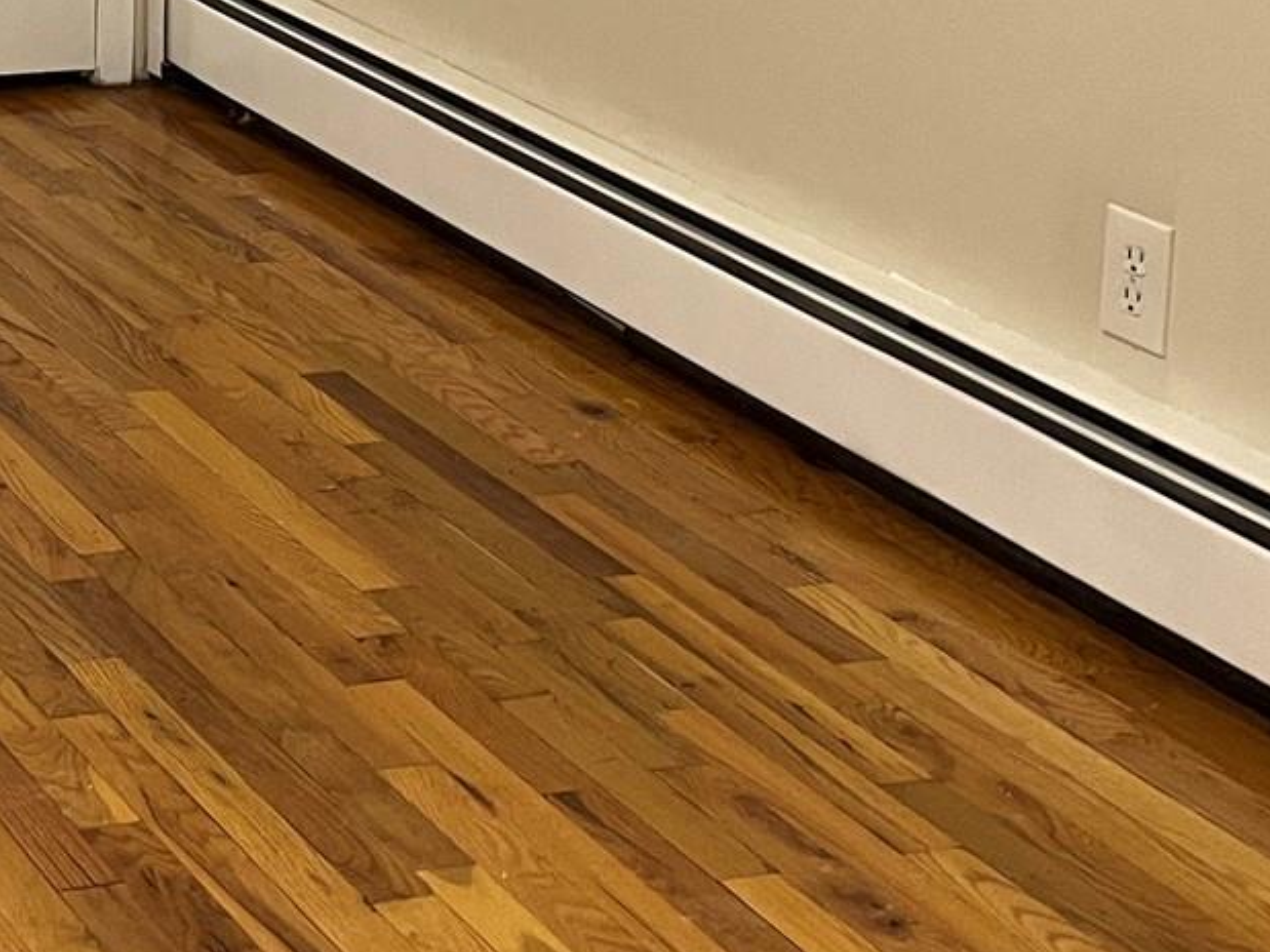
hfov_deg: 20.9
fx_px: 3155
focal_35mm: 86
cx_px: -332
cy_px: -378
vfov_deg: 16.0
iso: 250
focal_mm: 5.1
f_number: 1.6
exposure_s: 1/60
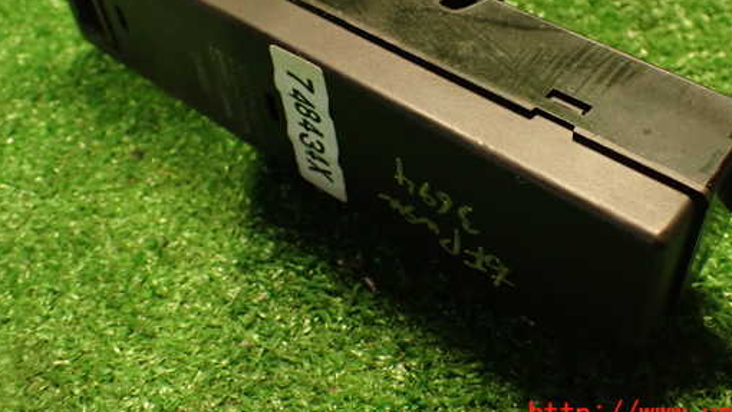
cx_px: 422
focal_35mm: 41
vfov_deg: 28.6
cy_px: 111
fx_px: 796
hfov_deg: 49.2
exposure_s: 1/30
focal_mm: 5.79
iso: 640
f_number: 2.4
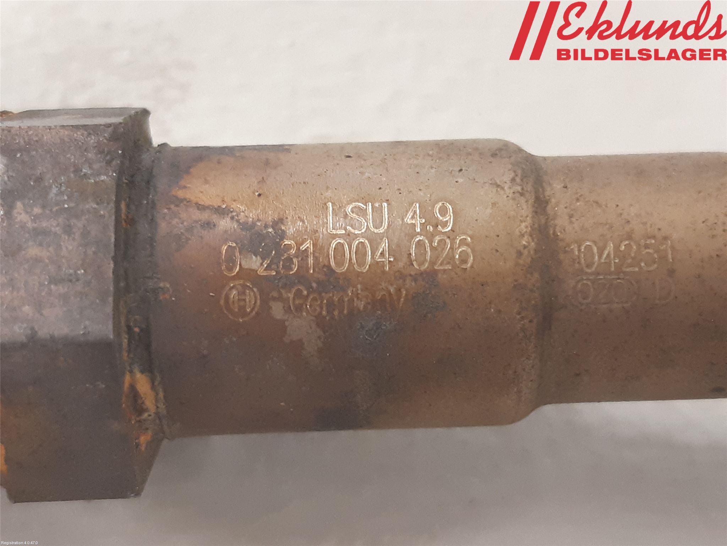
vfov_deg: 53.1
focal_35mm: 26
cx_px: 364
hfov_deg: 67.3
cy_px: 273
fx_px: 546
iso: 250
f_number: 1.7
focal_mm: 3.93
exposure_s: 1/25
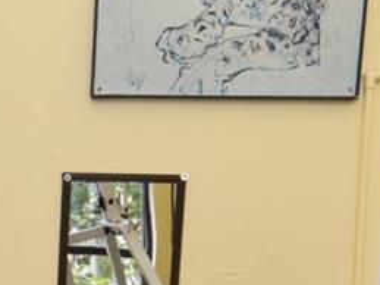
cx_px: -91
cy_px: 506
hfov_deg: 17.4
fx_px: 1174
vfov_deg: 12.6
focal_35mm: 107
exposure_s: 1/125
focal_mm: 12
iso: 280
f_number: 5.6
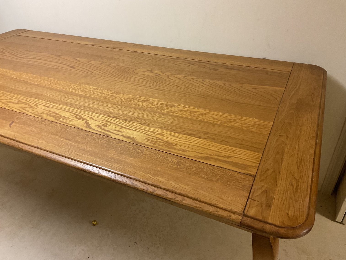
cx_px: 173
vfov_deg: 48.2
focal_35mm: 29
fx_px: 290
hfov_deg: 61.7
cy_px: 130
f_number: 1.8
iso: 160
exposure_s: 1/60
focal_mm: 3
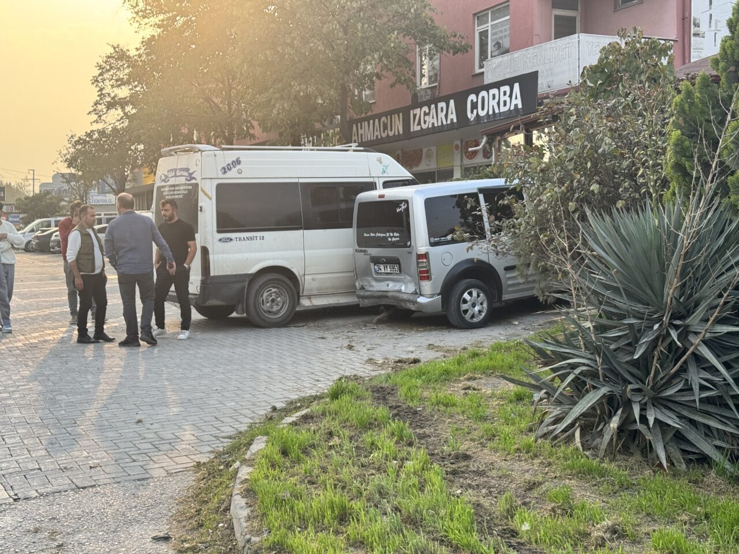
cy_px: 277
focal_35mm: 48
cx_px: 370
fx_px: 1025
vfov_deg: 30.3
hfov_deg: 39.7
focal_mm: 6.76
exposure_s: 1/966
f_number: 1.78
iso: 64
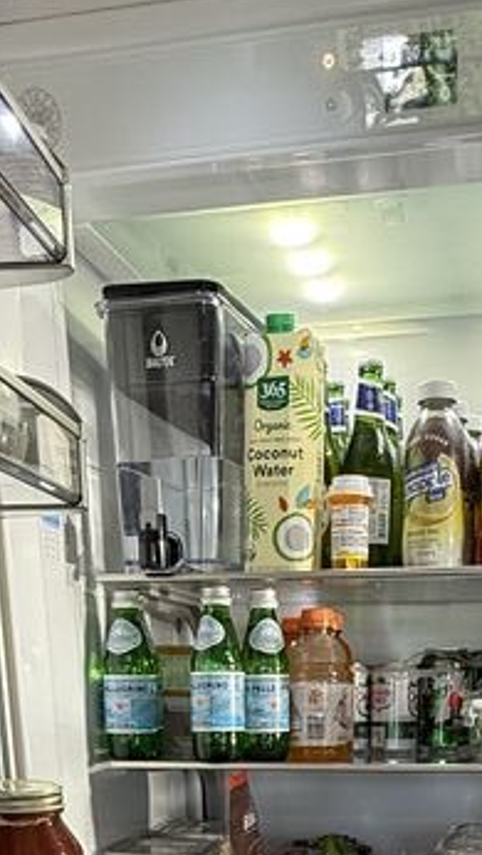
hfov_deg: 25.4
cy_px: 1027
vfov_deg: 34.8
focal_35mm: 47
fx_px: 1066
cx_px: 309
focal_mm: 2.22
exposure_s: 1/93
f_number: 2.2
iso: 125
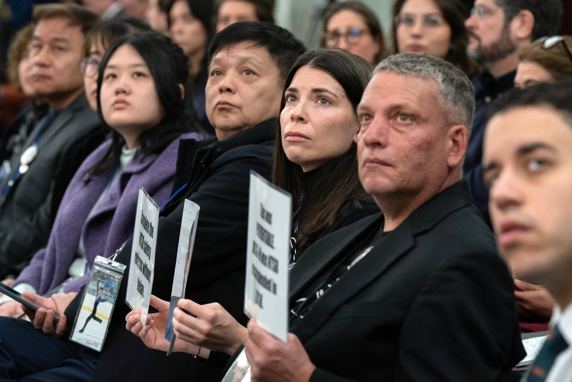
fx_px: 2288
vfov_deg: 9.5
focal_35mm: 144
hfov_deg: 14.2
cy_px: 191
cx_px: 286
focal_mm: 144
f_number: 5
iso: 4000
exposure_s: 1/160
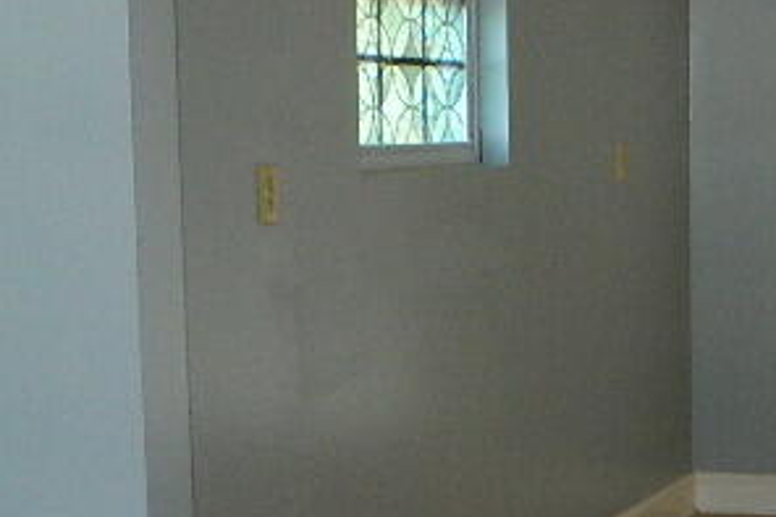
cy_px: 352
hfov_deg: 20.4
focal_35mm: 90
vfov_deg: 15.1
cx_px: 1049
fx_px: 1939
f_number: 3.1
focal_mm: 4.5
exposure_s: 1/30
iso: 180
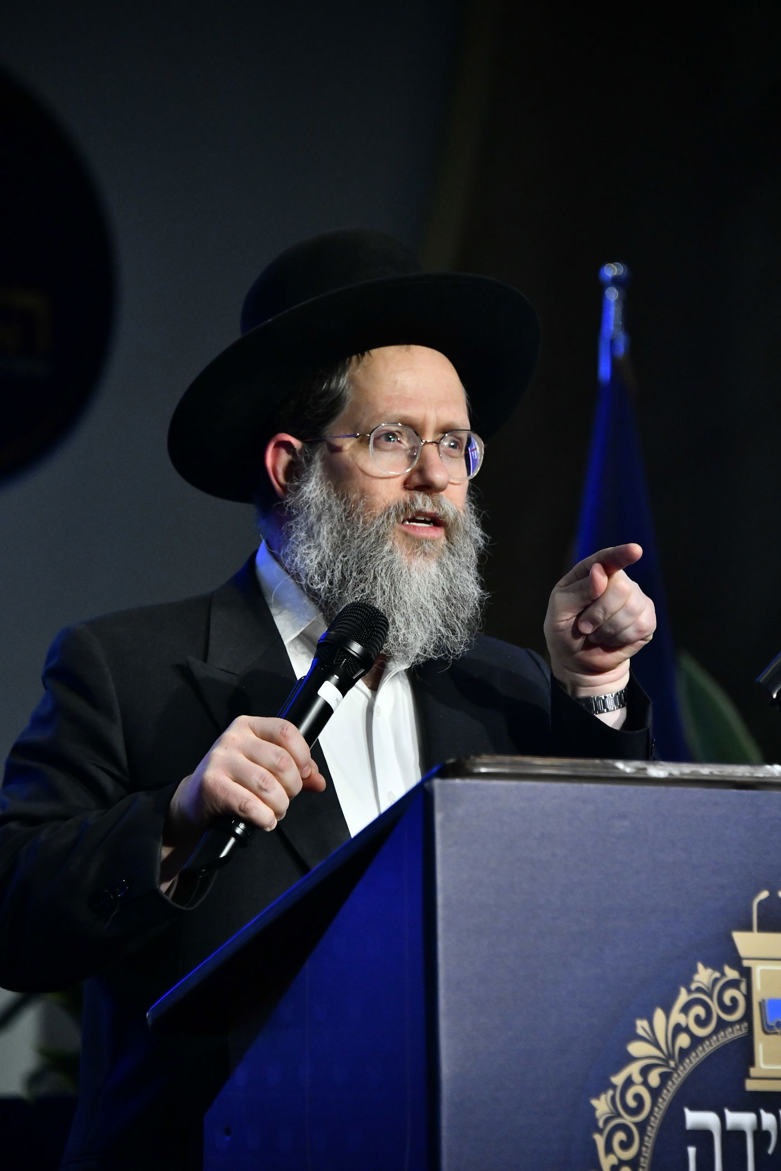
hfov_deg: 6.9
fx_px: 6508
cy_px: 586
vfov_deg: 10.3
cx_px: 390
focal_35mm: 200
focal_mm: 200
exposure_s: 1/200
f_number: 5.6
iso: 2500
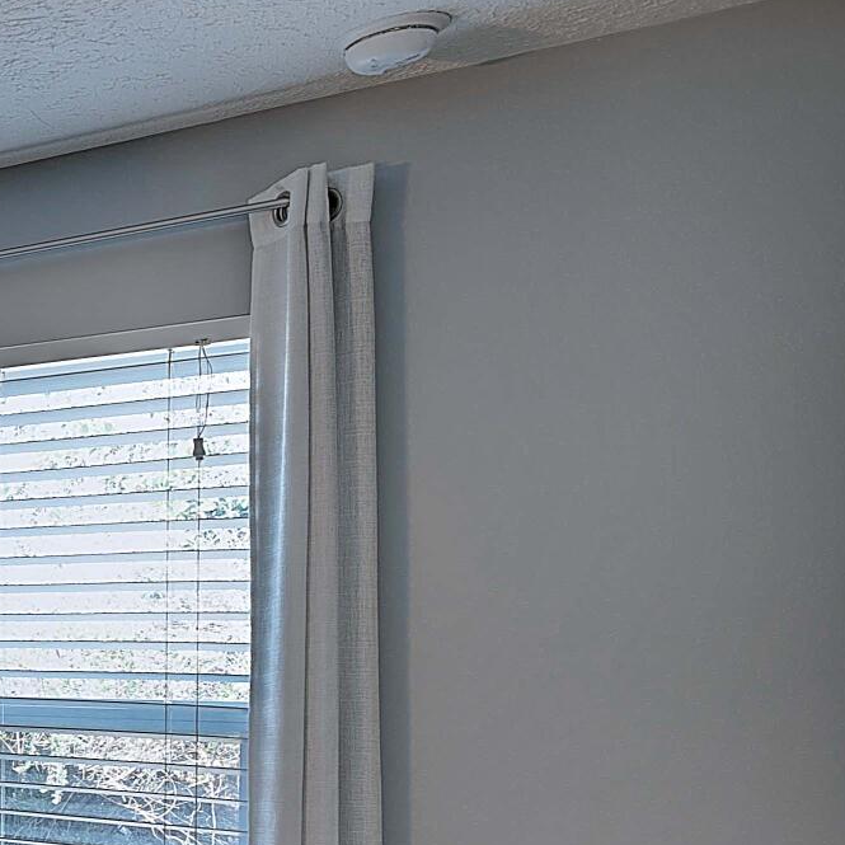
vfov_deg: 35.8
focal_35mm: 46
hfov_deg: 21.4
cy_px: 647
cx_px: -717
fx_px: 1270
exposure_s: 1/1.67
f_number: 5.6
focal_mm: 12
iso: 100
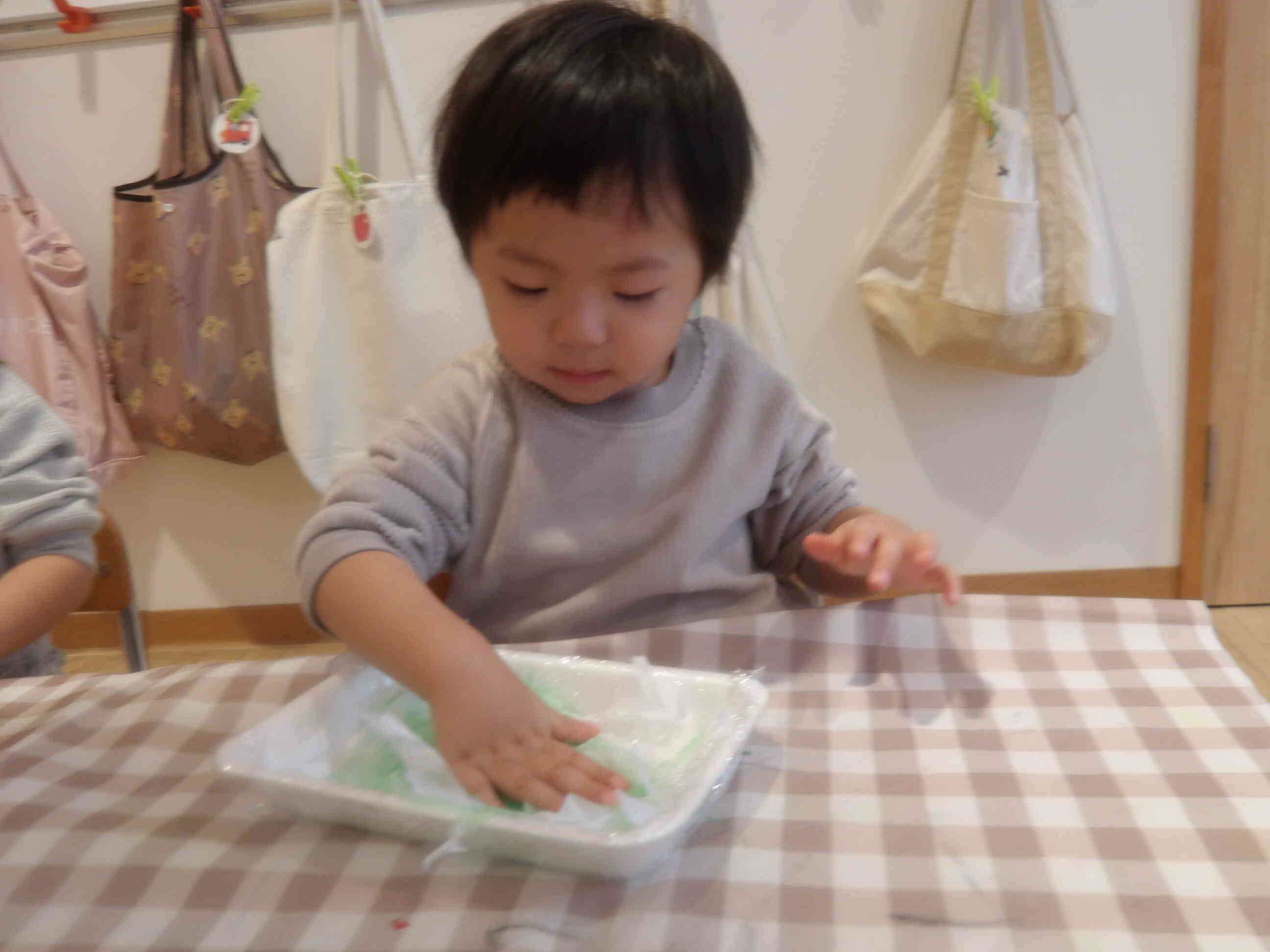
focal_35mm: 27
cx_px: 635
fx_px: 991
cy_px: 476
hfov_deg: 65.3
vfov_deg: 51.4
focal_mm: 4.9
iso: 114
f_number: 3
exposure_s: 1/30
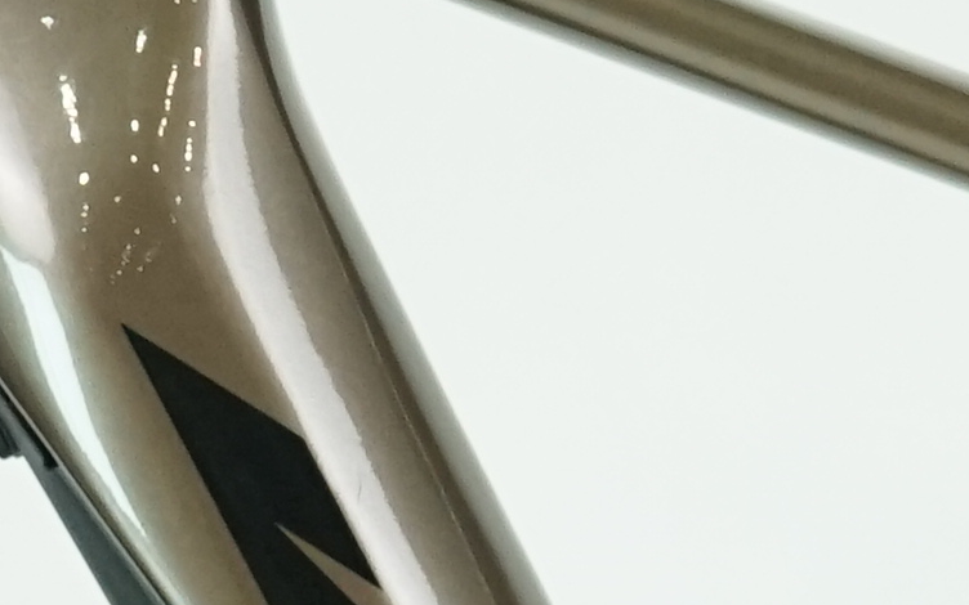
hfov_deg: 4.9
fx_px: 11382
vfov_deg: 3.0
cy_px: 1065
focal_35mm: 431
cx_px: 1093
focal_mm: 53
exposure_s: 1/200
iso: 1600
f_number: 5.6
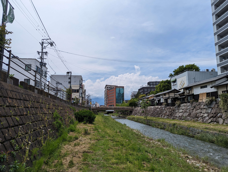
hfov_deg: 71.5
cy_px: 86
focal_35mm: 24
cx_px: 114
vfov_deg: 56.9
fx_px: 158
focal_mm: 6.81
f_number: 1.85
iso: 49
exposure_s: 1/4184
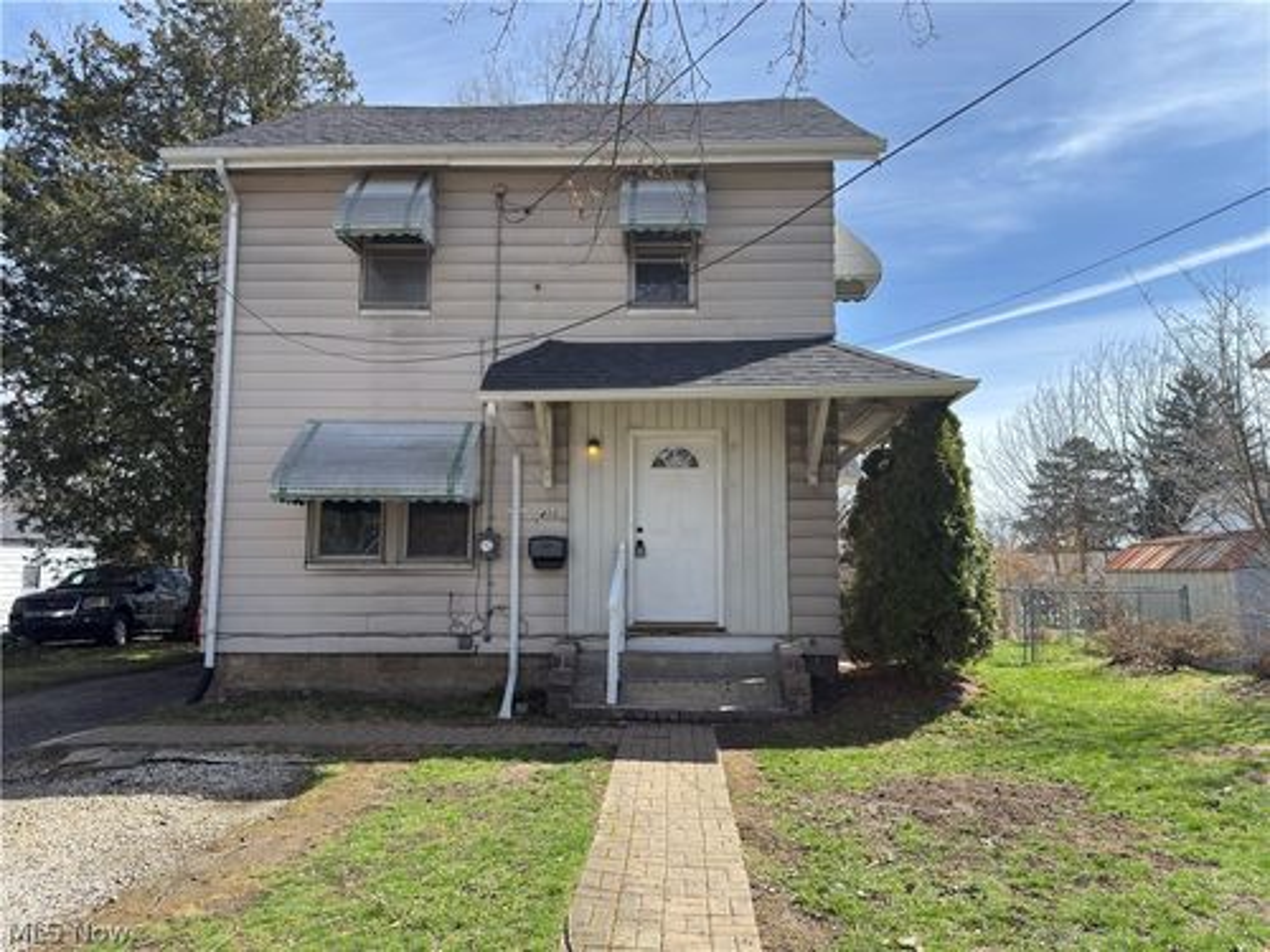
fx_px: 881
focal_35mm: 24
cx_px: 635
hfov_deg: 71.6
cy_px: 476
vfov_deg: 56.8
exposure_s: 1/2717
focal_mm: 6.76
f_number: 1.78
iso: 80
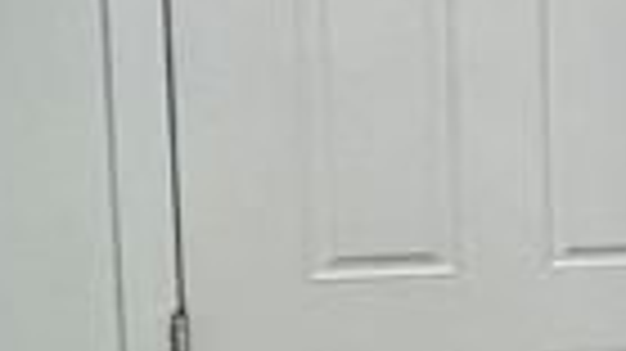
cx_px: 1241
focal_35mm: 72
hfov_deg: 18.9
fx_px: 1194
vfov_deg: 16.7
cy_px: 207
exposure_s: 1/120
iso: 160
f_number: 1.8
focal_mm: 1.57
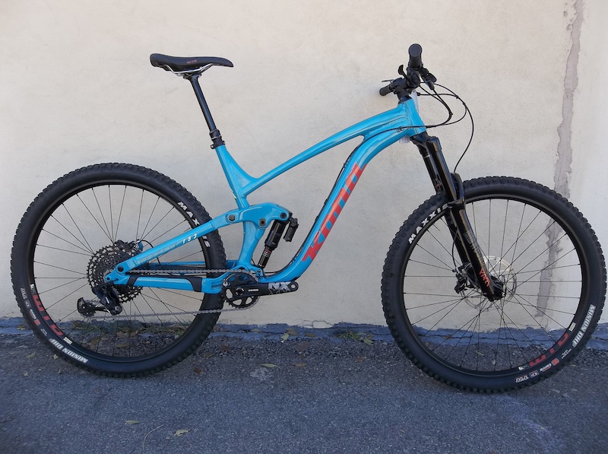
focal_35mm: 27
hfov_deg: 65.4
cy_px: 227
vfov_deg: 51.2
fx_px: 473
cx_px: 304
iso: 80
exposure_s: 1/100
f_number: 3.5
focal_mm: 4.9
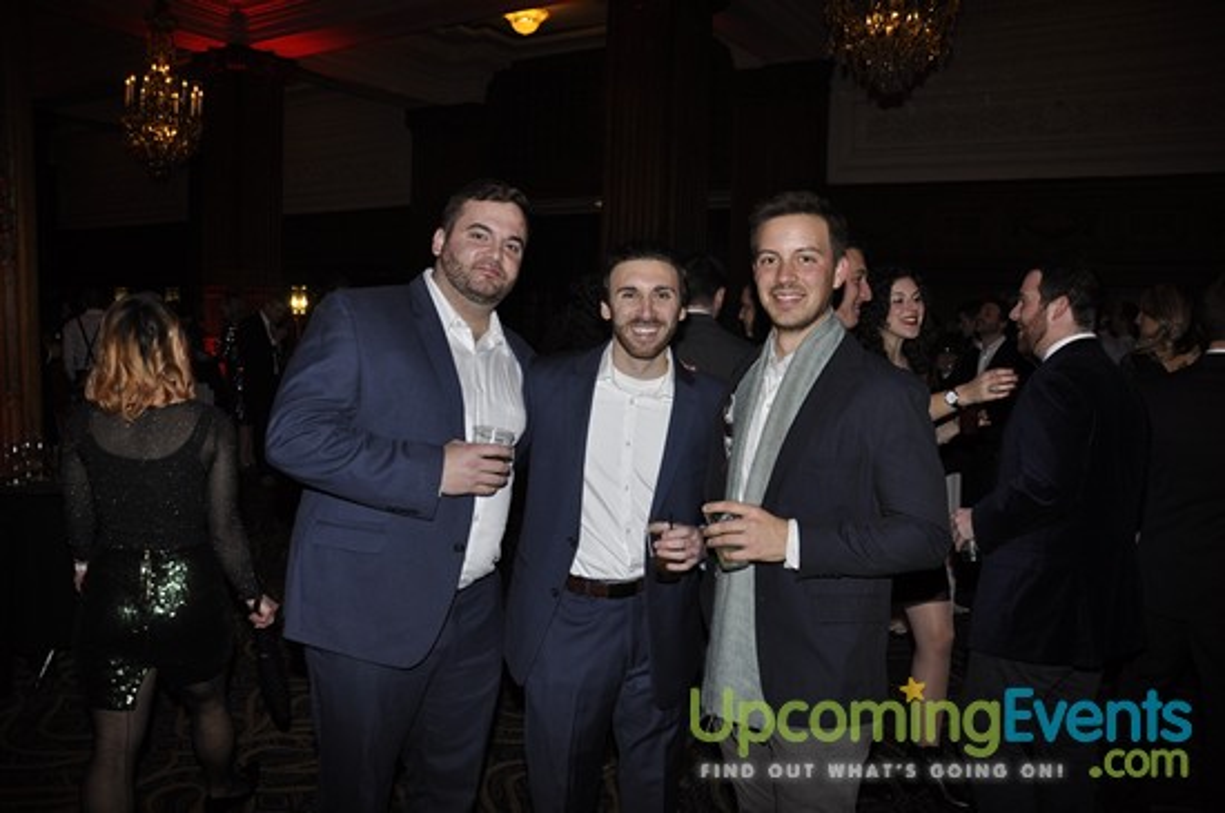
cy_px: 406
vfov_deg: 47.8
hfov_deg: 67.5
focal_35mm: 27
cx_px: 612
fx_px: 917
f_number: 5
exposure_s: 1/60
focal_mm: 18
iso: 400
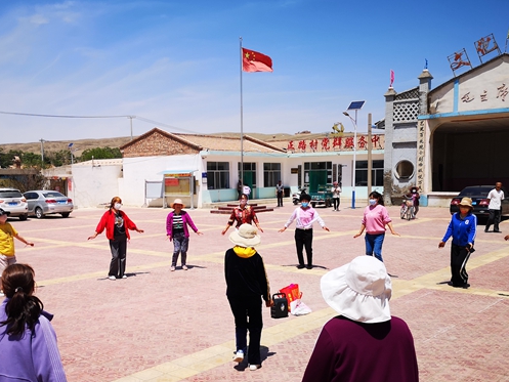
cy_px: 244
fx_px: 559
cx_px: 237
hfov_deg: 48.9
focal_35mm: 38
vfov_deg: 37.5
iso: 50
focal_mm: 5.58
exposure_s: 1/2695
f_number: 1.8
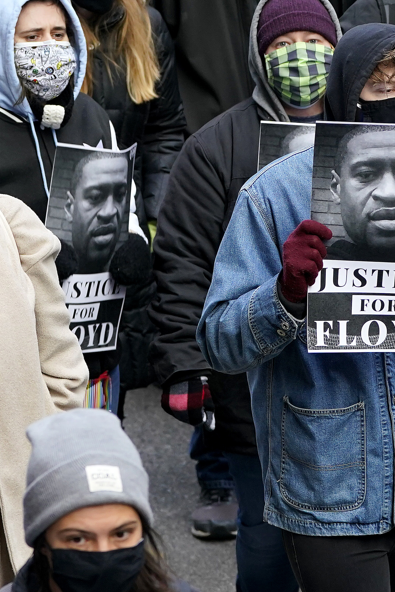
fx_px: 5990
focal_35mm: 364
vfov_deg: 5.7
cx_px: 285
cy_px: 144
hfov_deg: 3.8
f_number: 5.6
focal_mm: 141
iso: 1250
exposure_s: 1/320
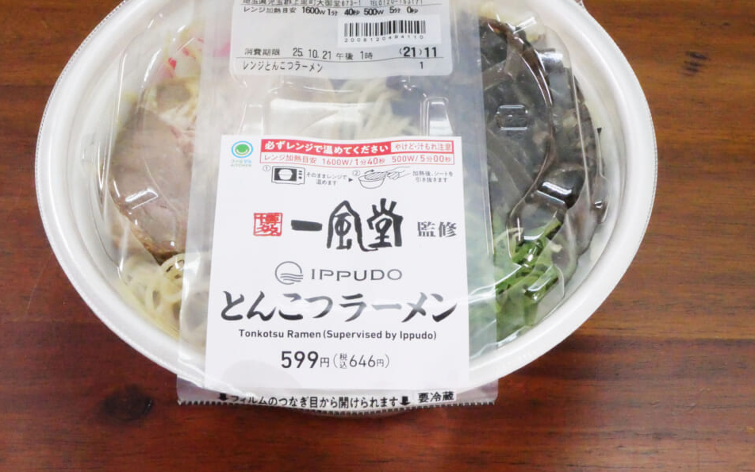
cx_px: 354
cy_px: 171
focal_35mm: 73
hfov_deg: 28.2
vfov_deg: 17.8
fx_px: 1502
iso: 8000
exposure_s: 1/400
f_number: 18
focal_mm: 32
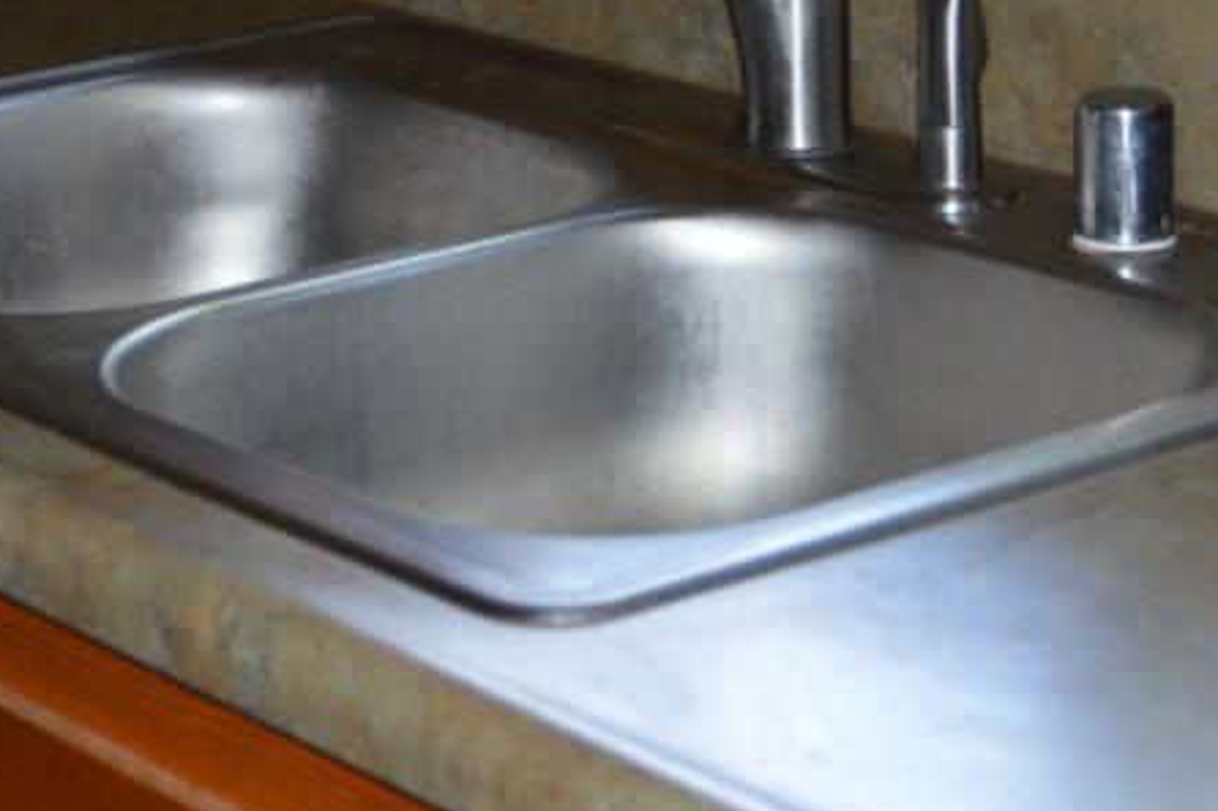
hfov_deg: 16.9
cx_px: 325
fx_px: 4092
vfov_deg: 11.1
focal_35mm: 121
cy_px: -152
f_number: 3.5
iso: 450
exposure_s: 1/30
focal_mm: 24
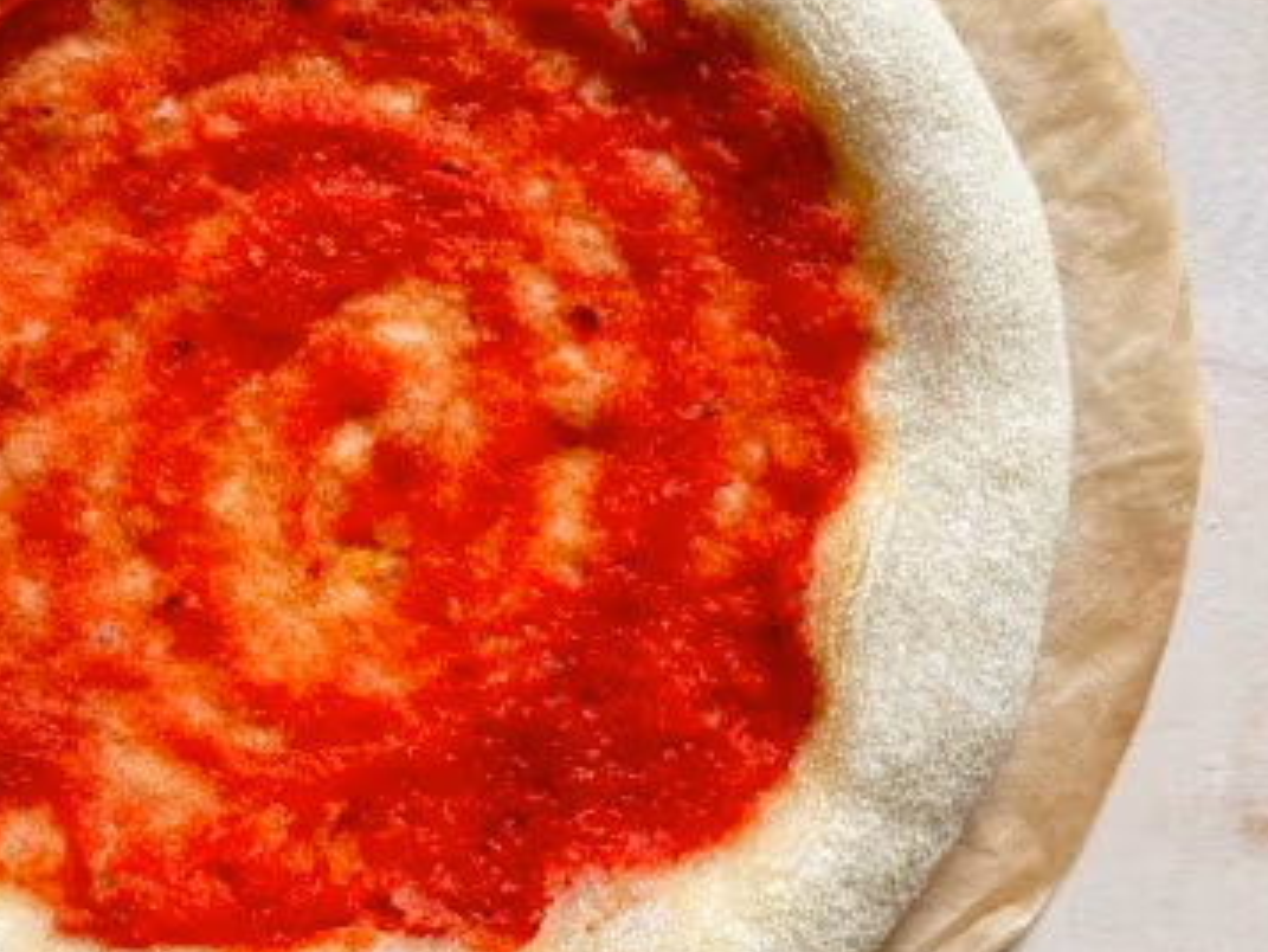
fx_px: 1576
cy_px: 426
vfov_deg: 33.6
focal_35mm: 43
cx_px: 373
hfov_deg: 42.9
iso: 320
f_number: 1.78
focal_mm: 6.76
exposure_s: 1/60
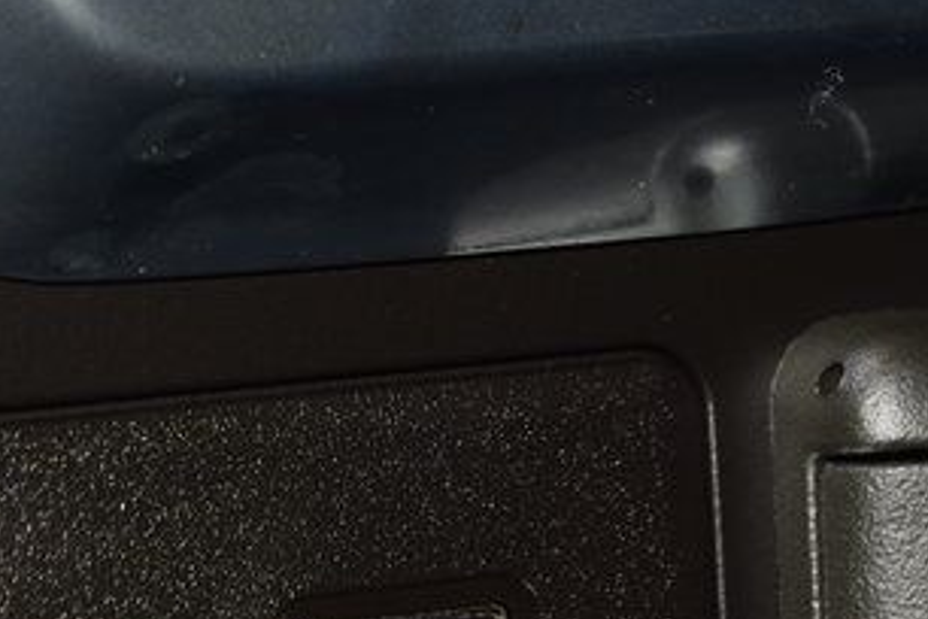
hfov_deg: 5.9
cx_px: 409
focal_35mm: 351
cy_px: -241
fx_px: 9047
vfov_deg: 3.9
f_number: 8
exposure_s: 1/125
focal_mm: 70
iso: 100
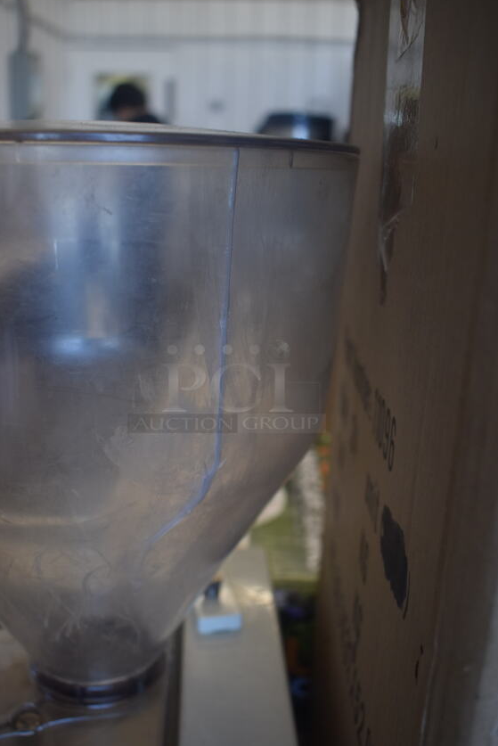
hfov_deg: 36.9
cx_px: 227
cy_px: 386
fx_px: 746
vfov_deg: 53.1
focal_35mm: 36
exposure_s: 1/250
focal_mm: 22
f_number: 3.8
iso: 720
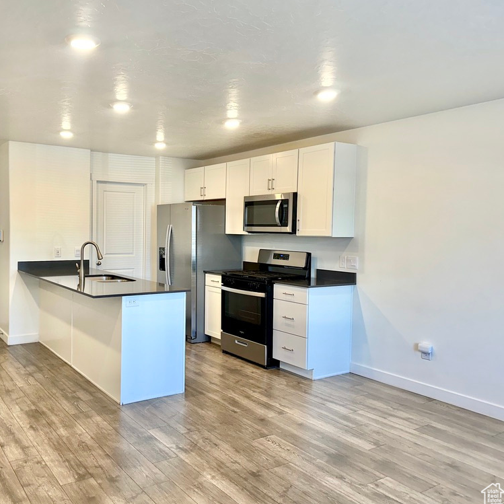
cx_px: 166
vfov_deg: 55.6
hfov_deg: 54.4
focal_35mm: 29
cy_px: 254
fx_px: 478
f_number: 1.78
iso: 125
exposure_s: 1/120
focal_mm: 6.86
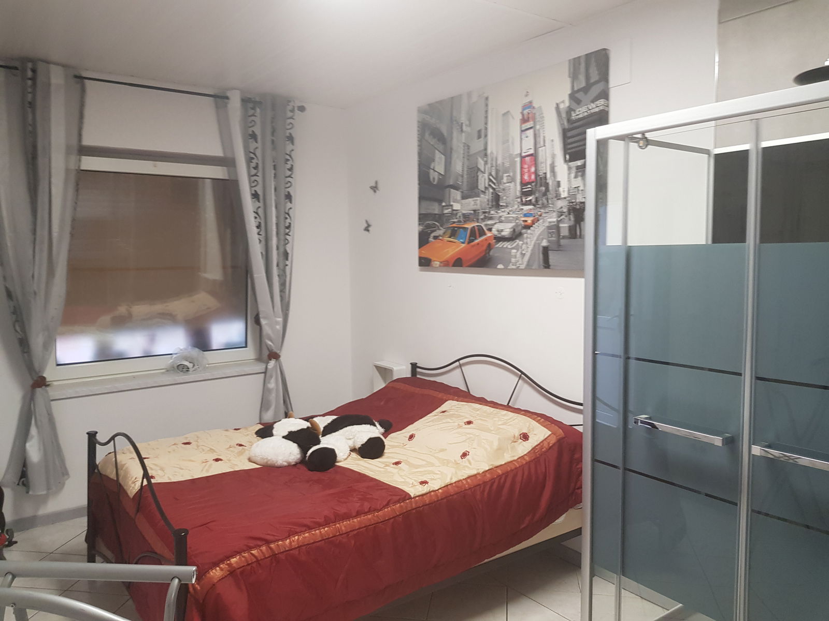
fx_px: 623
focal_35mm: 26
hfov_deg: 67.3
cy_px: 310
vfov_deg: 53.1
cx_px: 414
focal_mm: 4.2
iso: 160
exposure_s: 1/33
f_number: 1.7
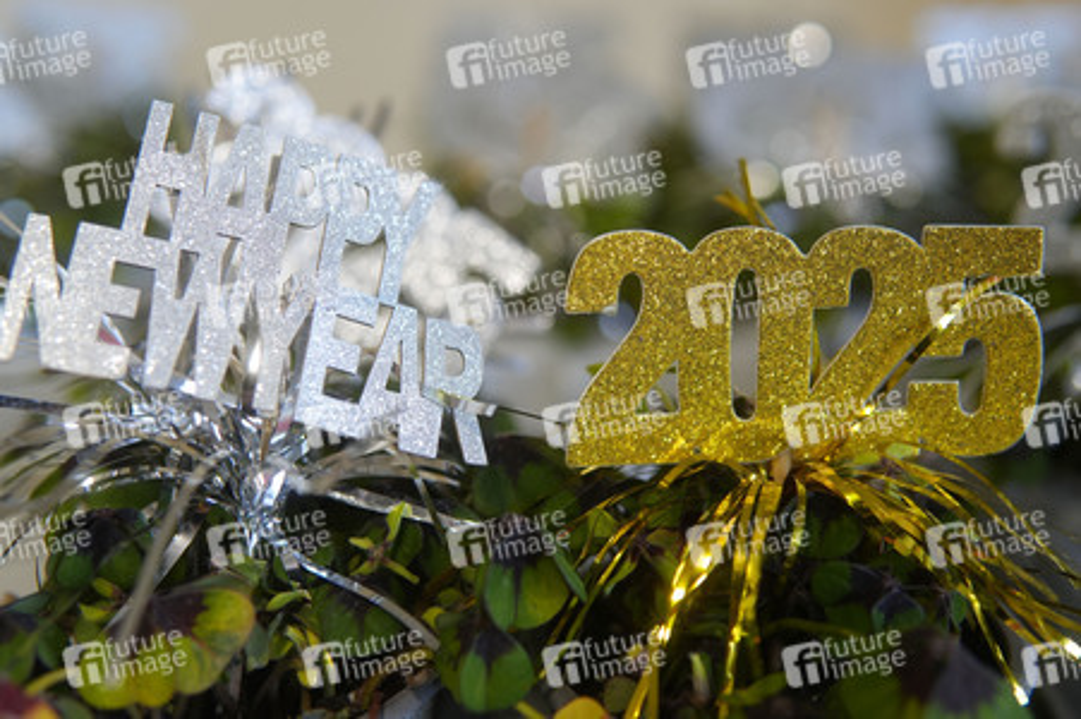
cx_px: 540
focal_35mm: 45
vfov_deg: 29.8
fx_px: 1350
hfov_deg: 43.6
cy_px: 360
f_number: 2.5
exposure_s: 1/50
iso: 500
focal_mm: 30
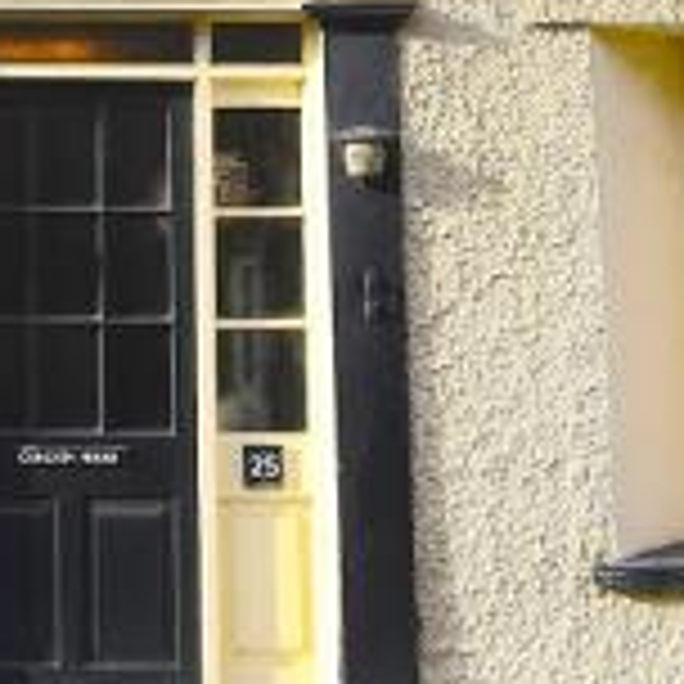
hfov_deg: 16.6
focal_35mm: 103
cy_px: -324
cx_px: 14
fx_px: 2303
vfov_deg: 15.6
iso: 100
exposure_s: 1/250
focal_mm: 12
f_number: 8
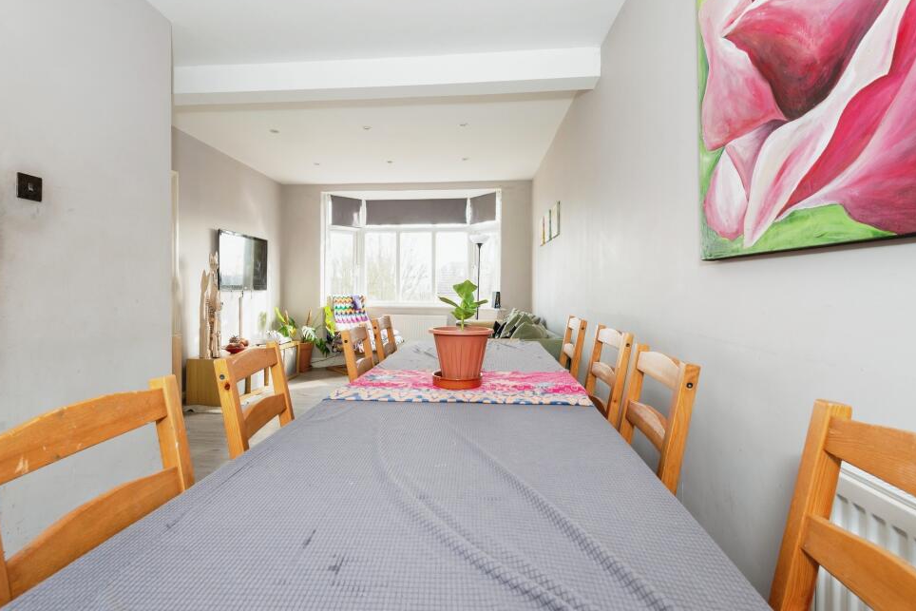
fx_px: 433
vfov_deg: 70.4
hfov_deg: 93.2
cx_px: 433
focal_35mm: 17
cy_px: 313
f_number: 8
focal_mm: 16
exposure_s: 1/20
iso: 200
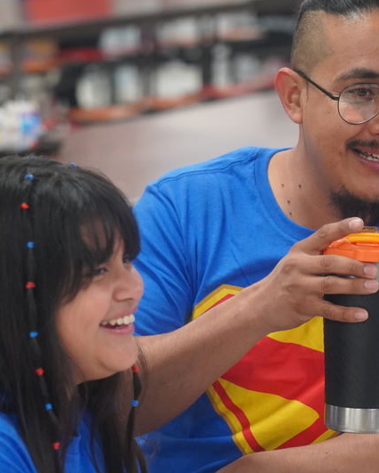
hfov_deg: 8.1
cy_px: 265
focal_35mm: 190
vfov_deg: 10.2
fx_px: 2663
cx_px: 177
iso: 4000
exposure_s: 1/160
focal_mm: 105
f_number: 4
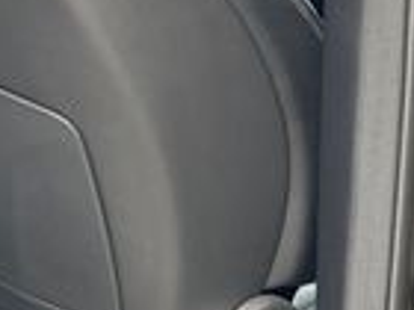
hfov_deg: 14.1
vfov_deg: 12.9
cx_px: -485
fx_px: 1316
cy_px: -115
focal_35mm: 110
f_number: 1.78
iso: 80
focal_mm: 6.86
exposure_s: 1/166
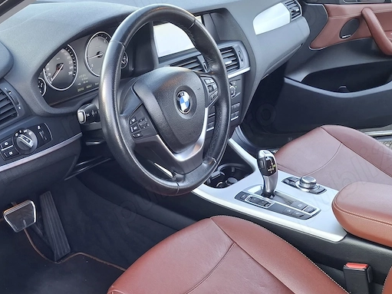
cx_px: 104
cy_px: 177
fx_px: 509
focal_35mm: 45
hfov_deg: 41.0
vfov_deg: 32.1
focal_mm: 5.54
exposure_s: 1/100
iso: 320
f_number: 1.8
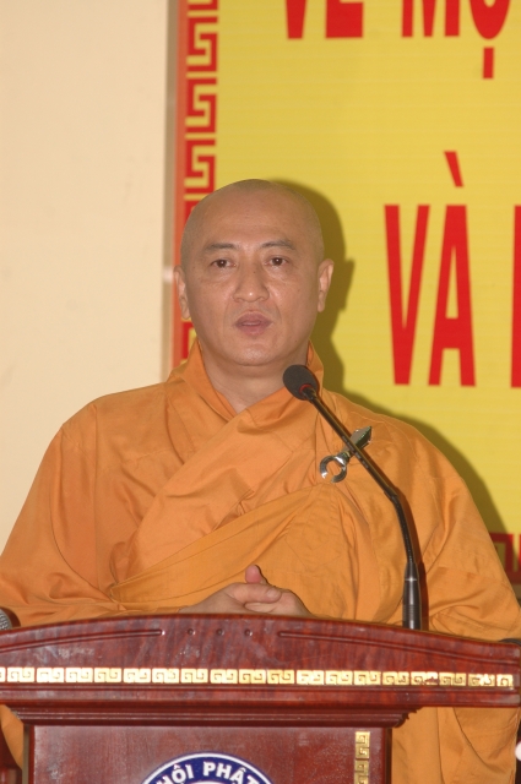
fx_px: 6530
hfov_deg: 4.6
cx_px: 260
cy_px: 392
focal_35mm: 300
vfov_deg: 6.9
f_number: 5.6
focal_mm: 200
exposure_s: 1/60
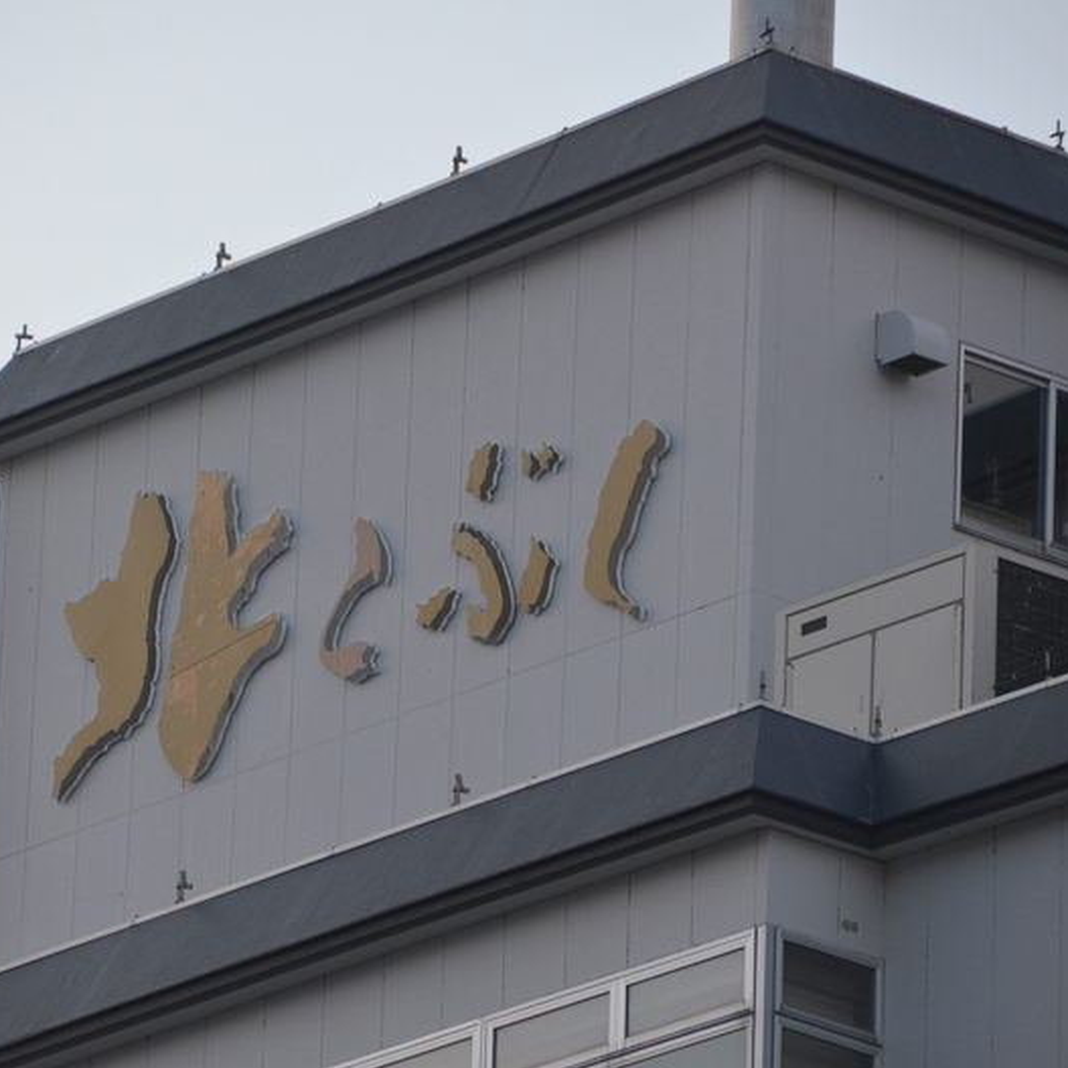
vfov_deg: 4.5
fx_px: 13474
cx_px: 399
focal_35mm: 386
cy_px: 535
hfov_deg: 4.5
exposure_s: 1/400
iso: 400
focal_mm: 200
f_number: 5.6
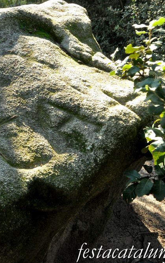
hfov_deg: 23.9
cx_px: -12
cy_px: 132
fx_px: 366
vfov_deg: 39.6
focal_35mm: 51
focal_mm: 22
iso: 1600
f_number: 8
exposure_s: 1/250
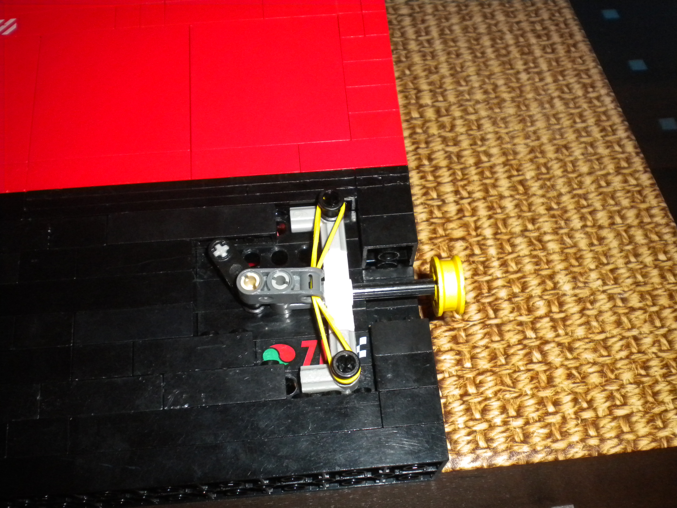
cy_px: 254
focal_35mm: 41
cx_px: 338
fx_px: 802
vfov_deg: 35.1
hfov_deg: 45.8
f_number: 4.9
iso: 400
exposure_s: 1/30
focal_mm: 7.4
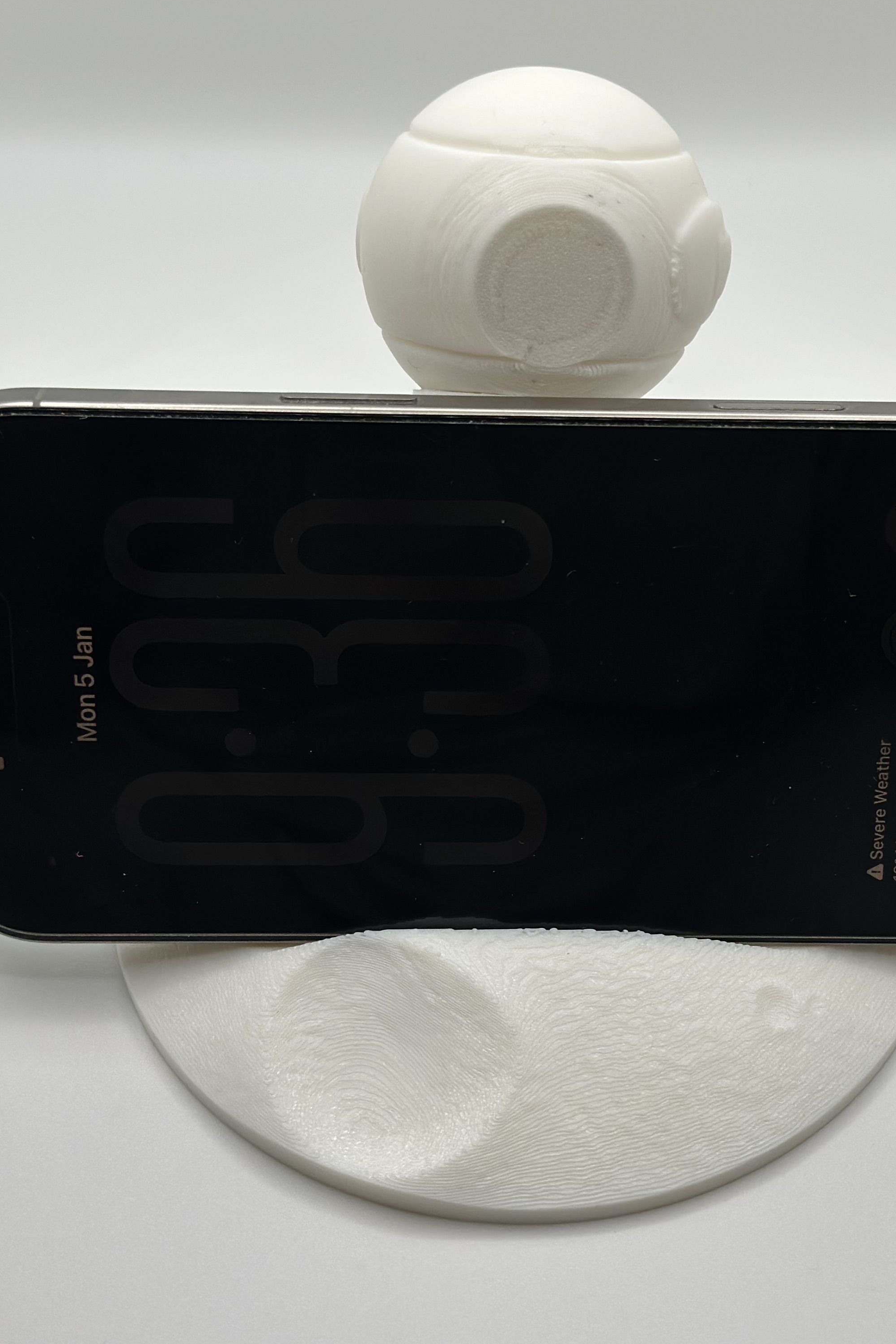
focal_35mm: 67
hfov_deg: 20.2
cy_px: 670
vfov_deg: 30.1
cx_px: 598
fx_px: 2501
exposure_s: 1/990
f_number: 1.78
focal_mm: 6.86
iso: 80
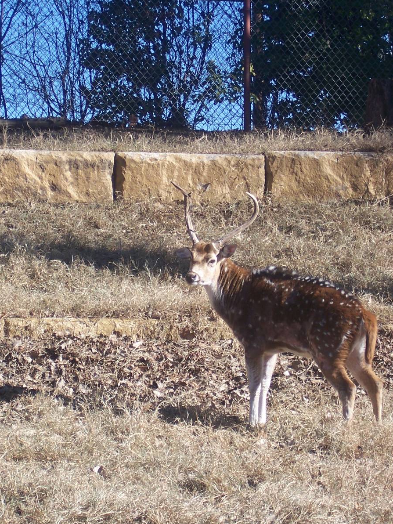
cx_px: 202
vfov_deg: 11.2
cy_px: 263
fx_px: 2679
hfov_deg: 8.4
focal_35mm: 177
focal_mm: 22
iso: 80
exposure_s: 1/350
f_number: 4.8
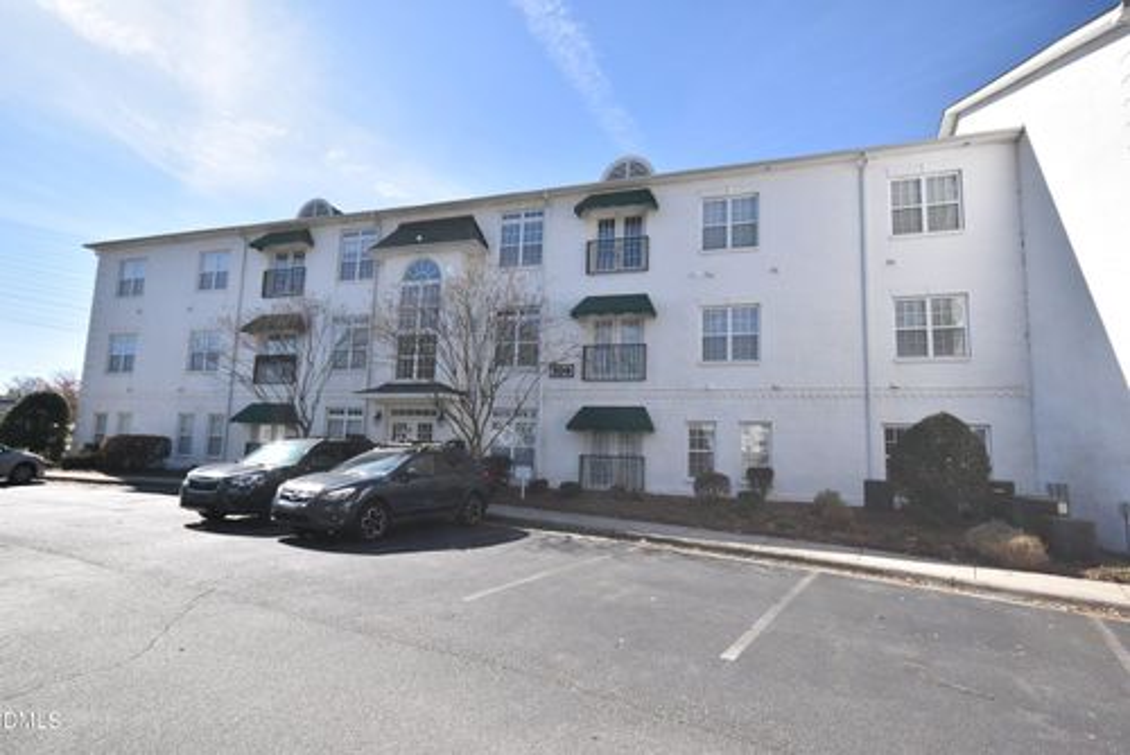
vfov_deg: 67.5
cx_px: 565
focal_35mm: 18
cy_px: 378
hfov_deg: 90.0
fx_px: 565
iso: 400
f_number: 8
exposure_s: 1/1000
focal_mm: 12
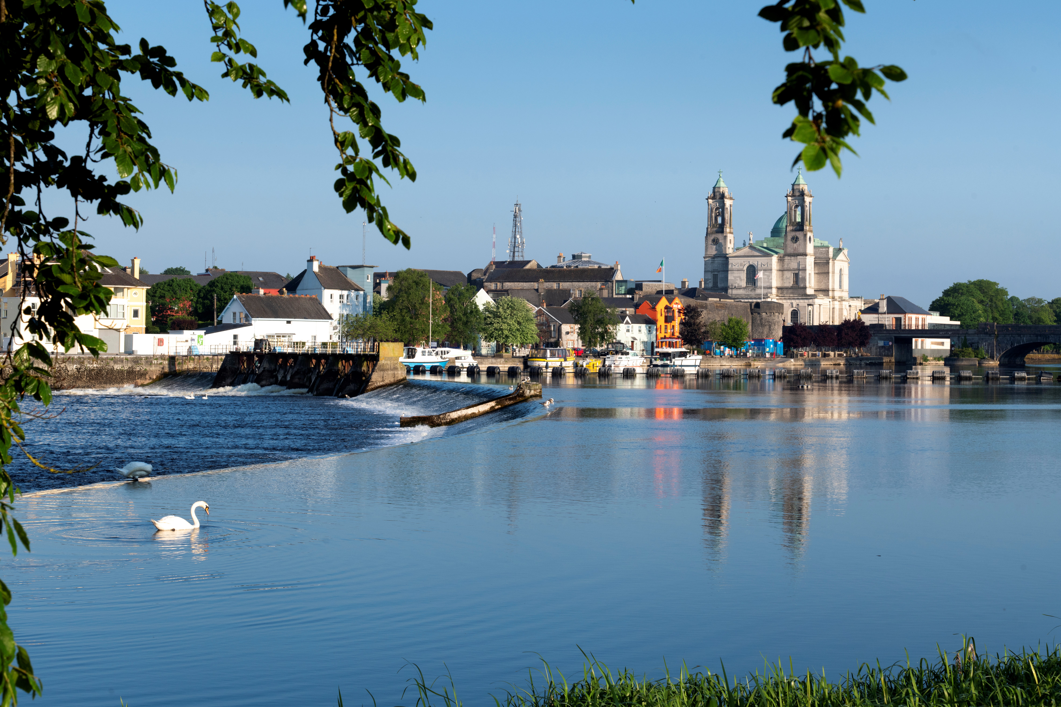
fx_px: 1827
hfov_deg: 32.4
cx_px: 530
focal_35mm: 62
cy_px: 354
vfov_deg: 21.9
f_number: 13
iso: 200
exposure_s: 1/200
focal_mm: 62
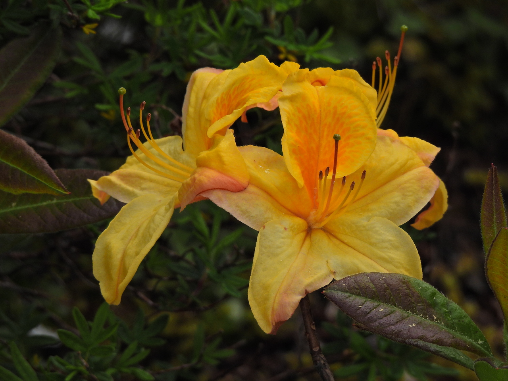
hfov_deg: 3.3
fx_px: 8805
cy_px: 190
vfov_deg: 2.5
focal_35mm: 600
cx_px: 254
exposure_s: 1/640
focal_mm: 107
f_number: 5
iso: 100
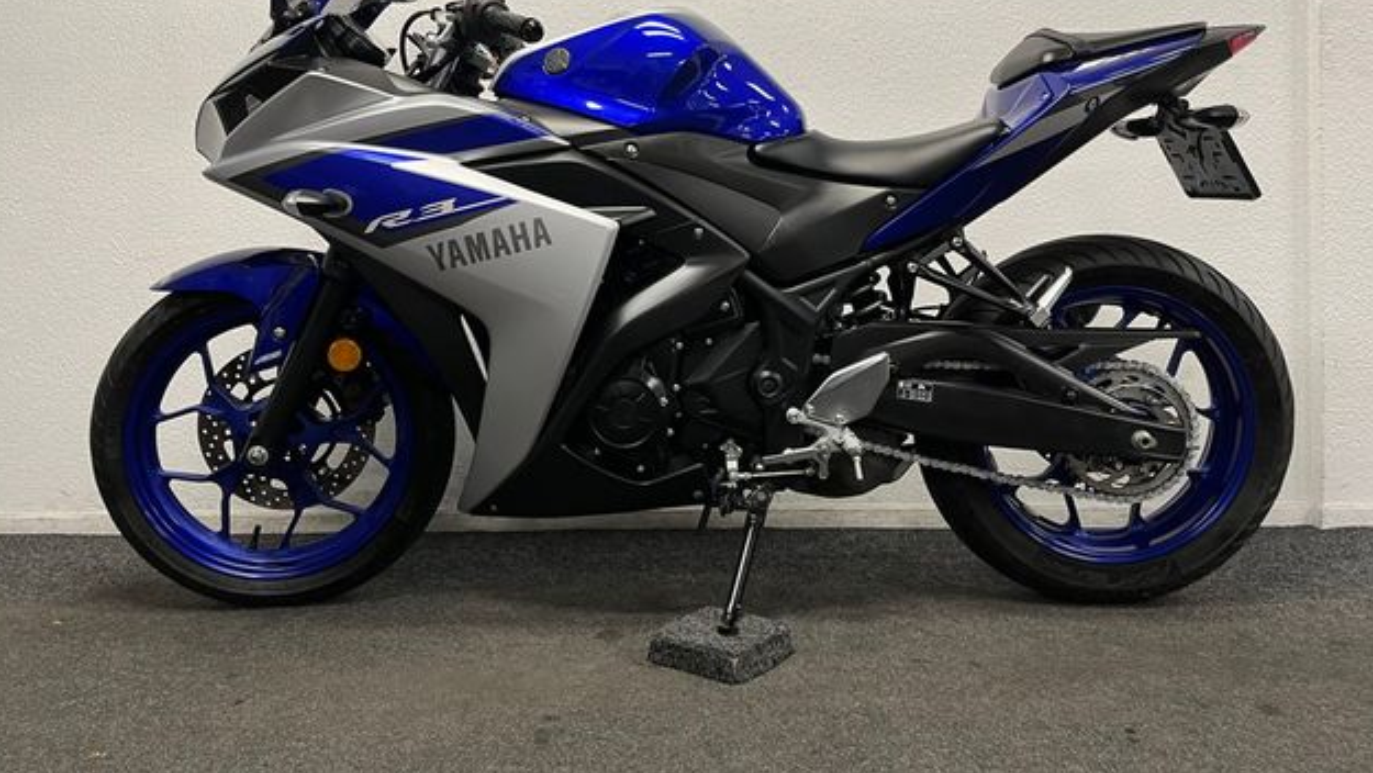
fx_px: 1056
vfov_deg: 39.7
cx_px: 674
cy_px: 250
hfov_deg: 66.0
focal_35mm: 29
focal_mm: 5.1
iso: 80
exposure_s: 1/50
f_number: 1.6
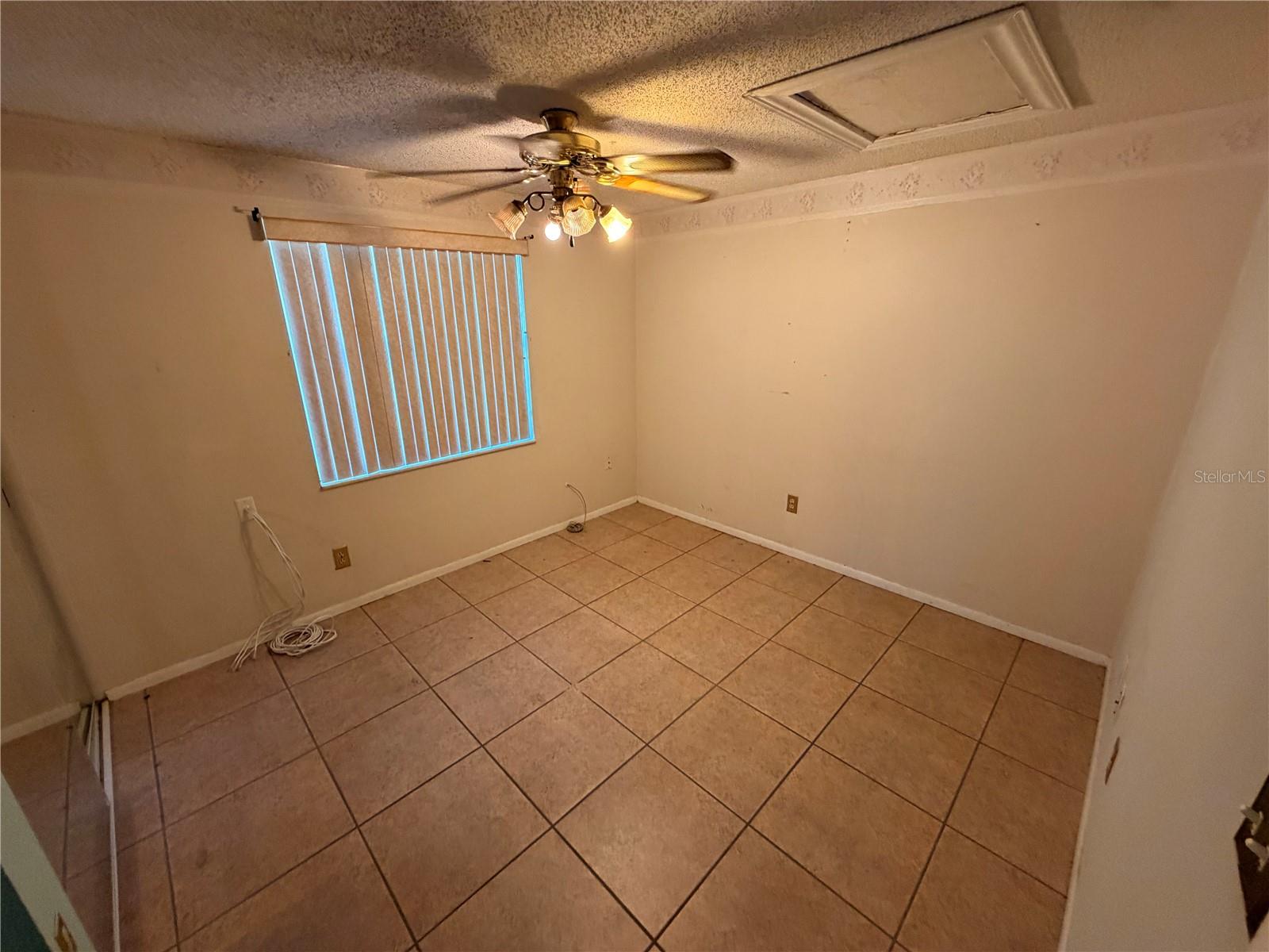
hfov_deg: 102.1
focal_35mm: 14
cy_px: 476
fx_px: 513
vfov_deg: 85.7
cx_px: 634
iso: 400
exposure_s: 1/60
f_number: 2.2
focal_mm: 2.22
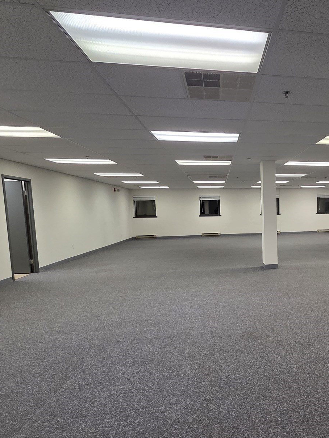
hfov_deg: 55.4
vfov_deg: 76.3
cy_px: 235
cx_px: 276
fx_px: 279
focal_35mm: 22
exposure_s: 1/60
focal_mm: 2.2
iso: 160
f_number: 2.2
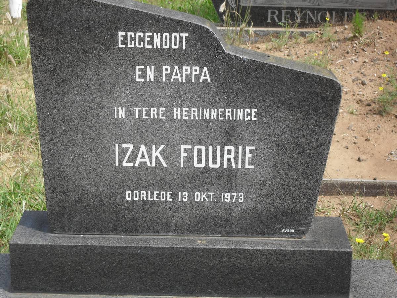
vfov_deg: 16.6
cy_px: 149
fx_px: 1021
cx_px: 198
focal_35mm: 89
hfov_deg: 22.0
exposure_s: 1/250
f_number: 5.5
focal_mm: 15.7
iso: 100
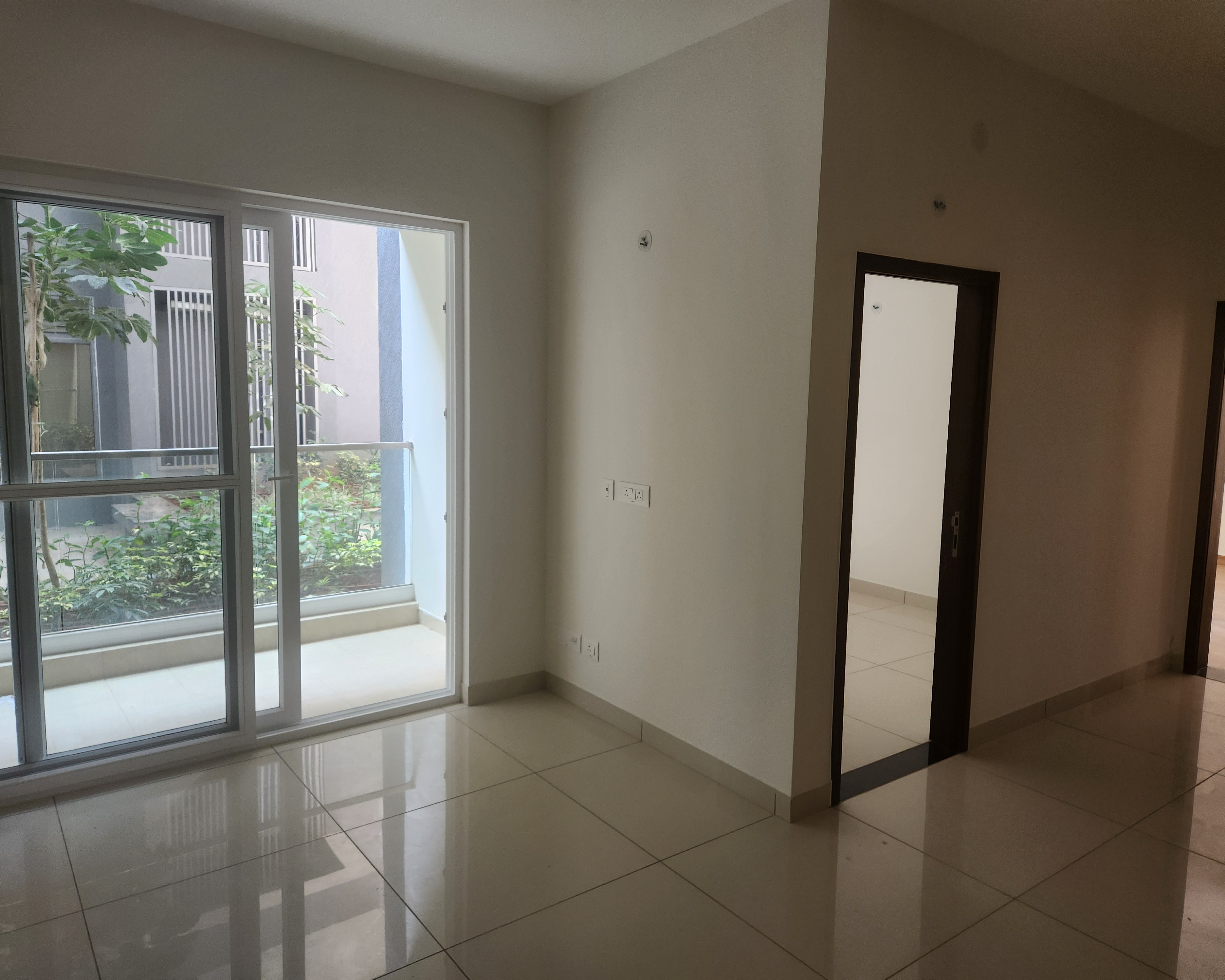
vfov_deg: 58.8
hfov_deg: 70.3
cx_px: 603
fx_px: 870
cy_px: 489
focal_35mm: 24
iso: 125
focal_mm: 5.4
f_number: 1.8
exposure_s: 1/180
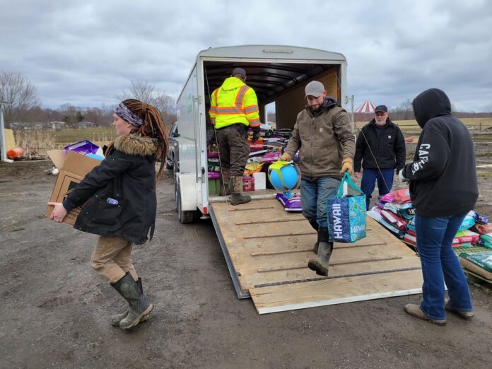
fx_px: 370
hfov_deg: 67.3
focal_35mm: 26
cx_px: 246
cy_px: 184
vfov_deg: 53.1
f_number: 1.8
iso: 40
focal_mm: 5.4
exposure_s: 1/1272
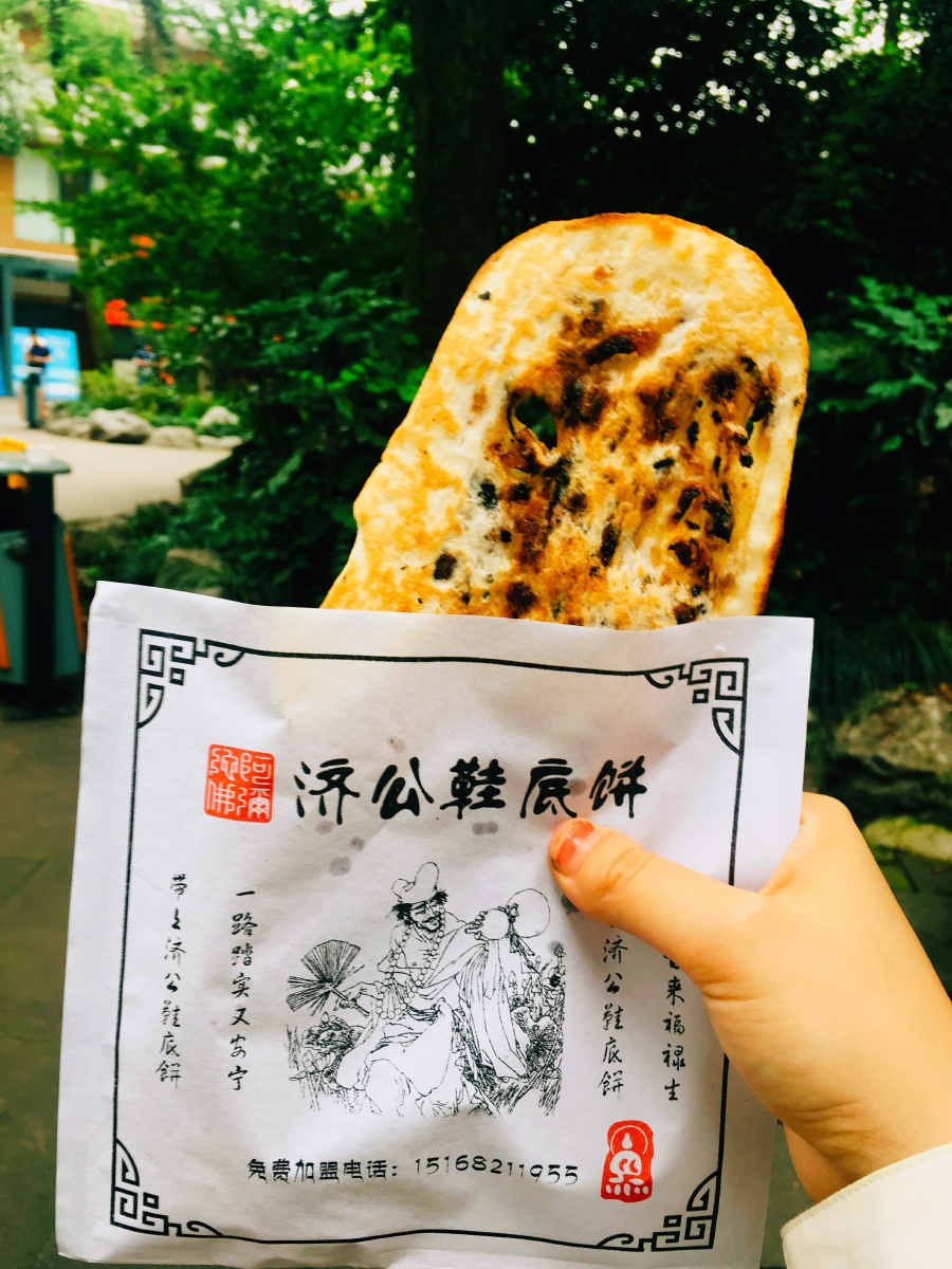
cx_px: 476
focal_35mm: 29
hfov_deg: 48.2
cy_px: 634
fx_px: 1063
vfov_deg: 61.7
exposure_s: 1/50
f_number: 2.2
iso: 32
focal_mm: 4.15
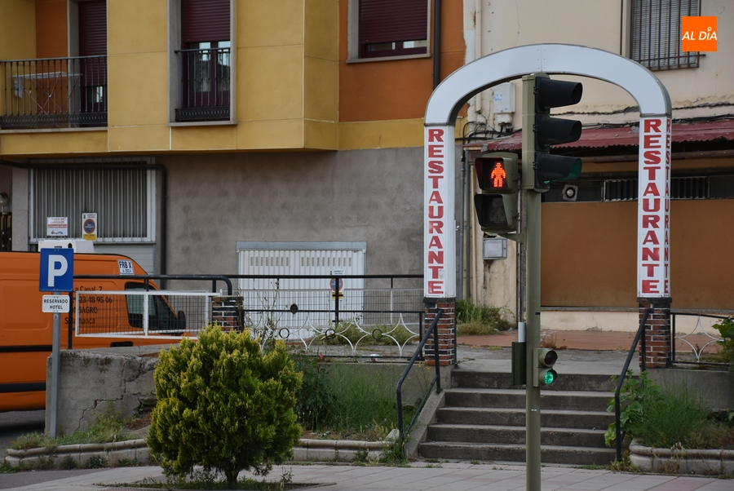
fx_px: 2143
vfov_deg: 13.1
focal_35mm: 105
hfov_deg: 19.4
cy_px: 246
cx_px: 367
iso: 400
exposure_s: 1/320
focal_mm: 70
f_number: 5
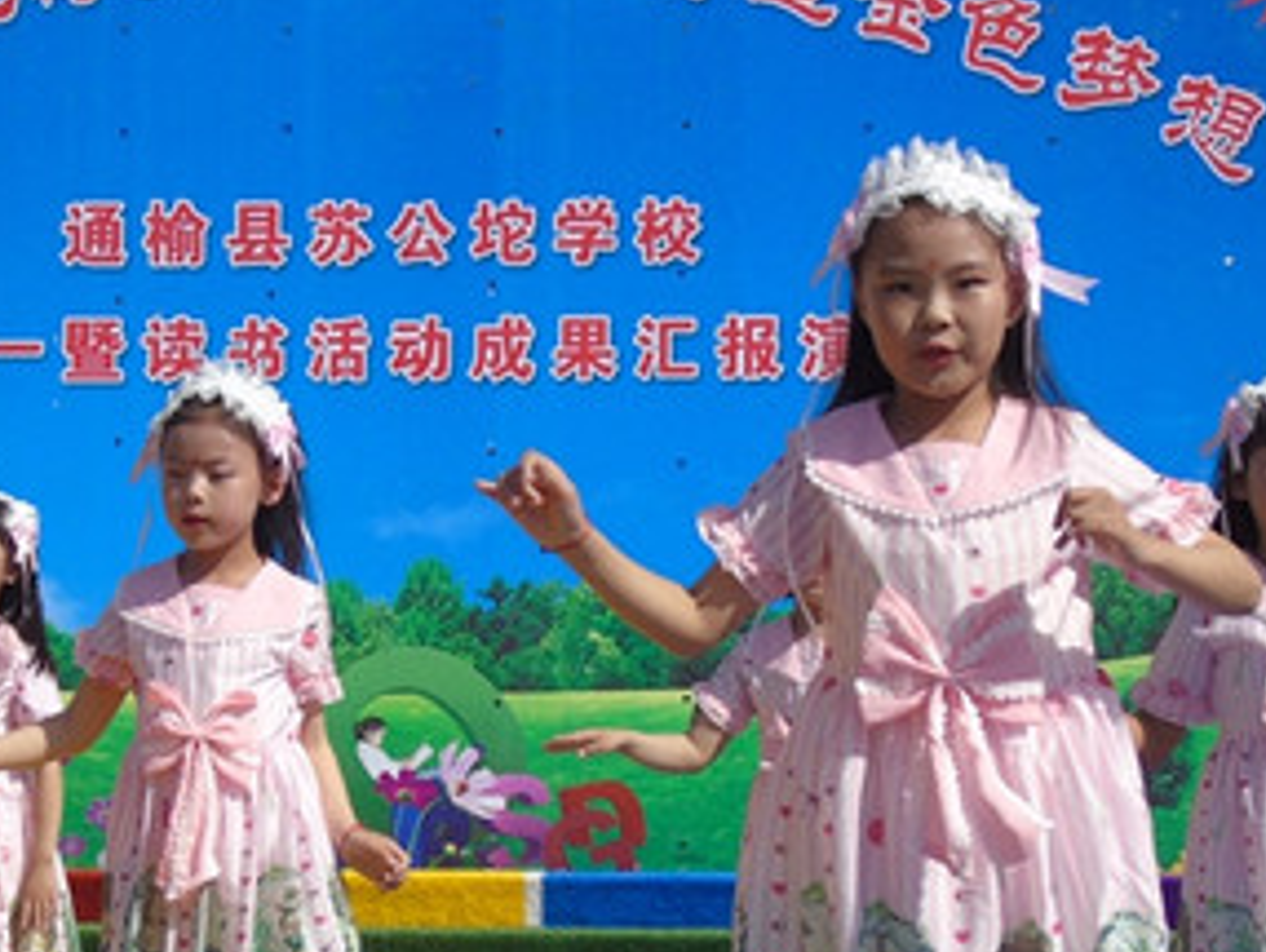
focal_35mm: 124
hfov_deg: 15.9
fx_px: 4539
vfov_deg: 11.9
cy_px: 711
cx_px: 478
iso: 80
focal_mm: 13
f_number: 4.7
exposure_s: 1/640
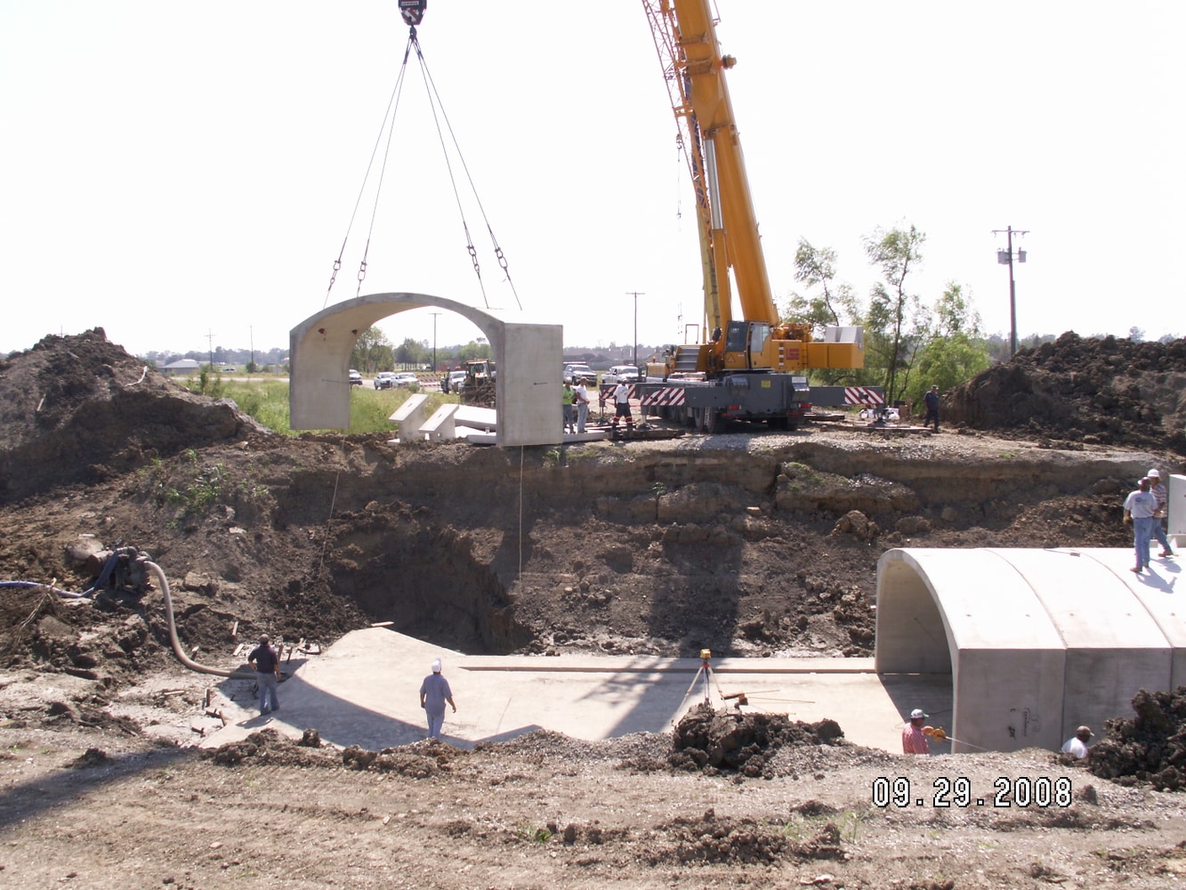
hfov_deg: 52.6
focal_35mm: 35
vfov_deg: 40.7
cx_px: 593
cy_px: 445
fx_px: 1199
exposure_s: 1/200
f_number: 6.3
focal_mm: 5.86
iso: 50
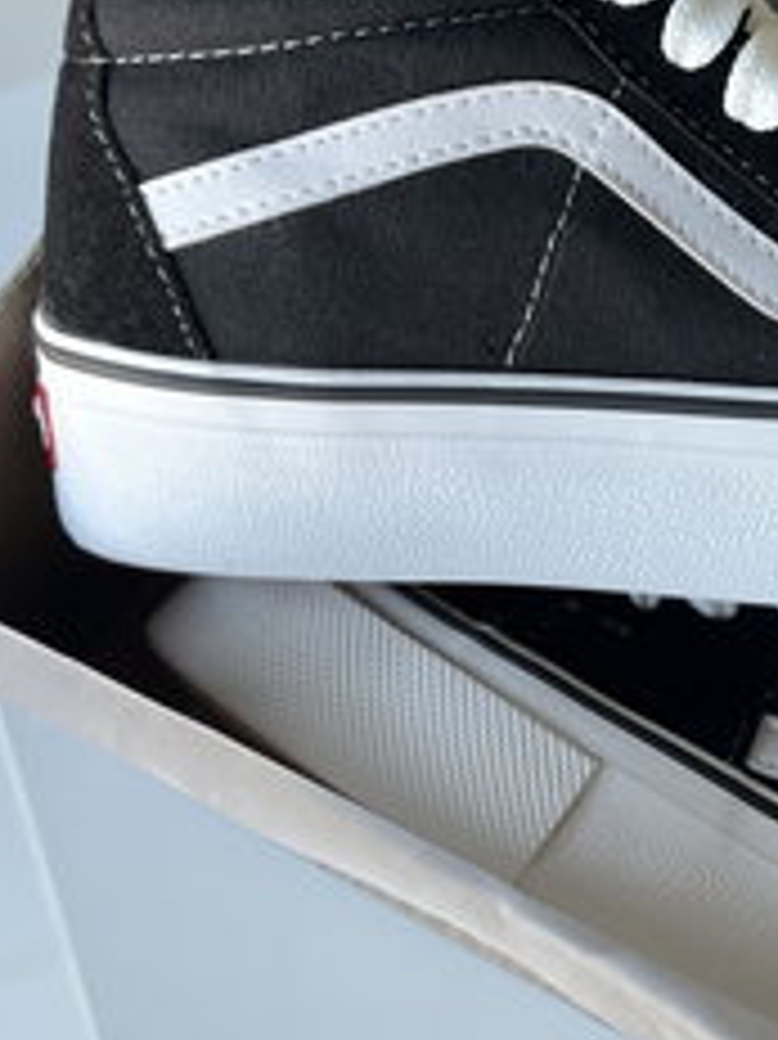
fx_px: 1800
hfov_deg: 23.3
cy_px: 371
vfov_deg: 32.0
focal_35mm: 60
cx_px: 800
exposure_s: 1/121
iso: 64
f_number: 1.6
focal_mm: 5.1
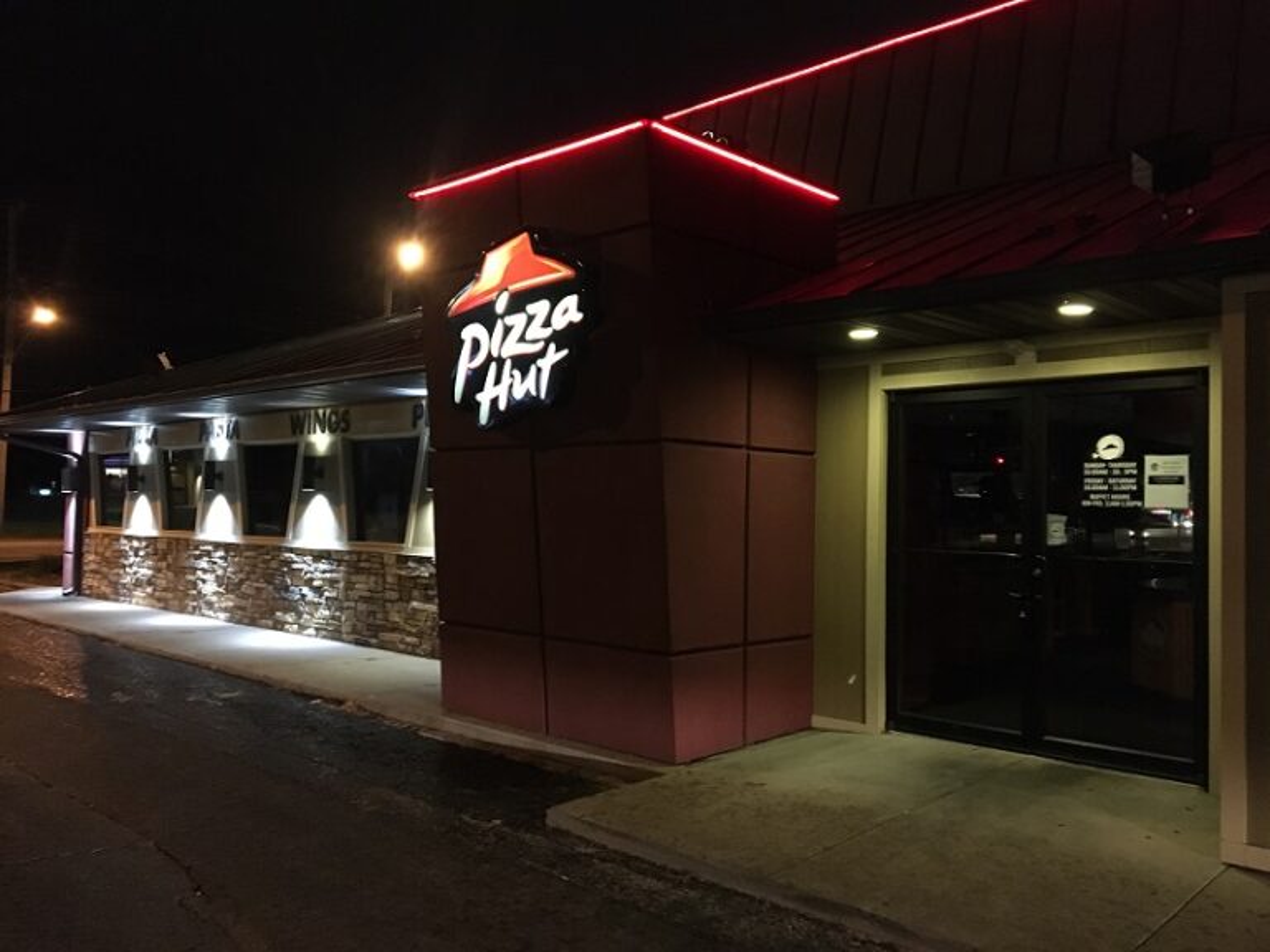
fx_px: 1064
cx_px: 635
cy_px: 476
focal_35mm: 29
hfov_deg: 61.7
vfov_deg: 48.2
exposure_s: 1/15
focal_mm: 4.15
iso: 320
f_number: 2.2
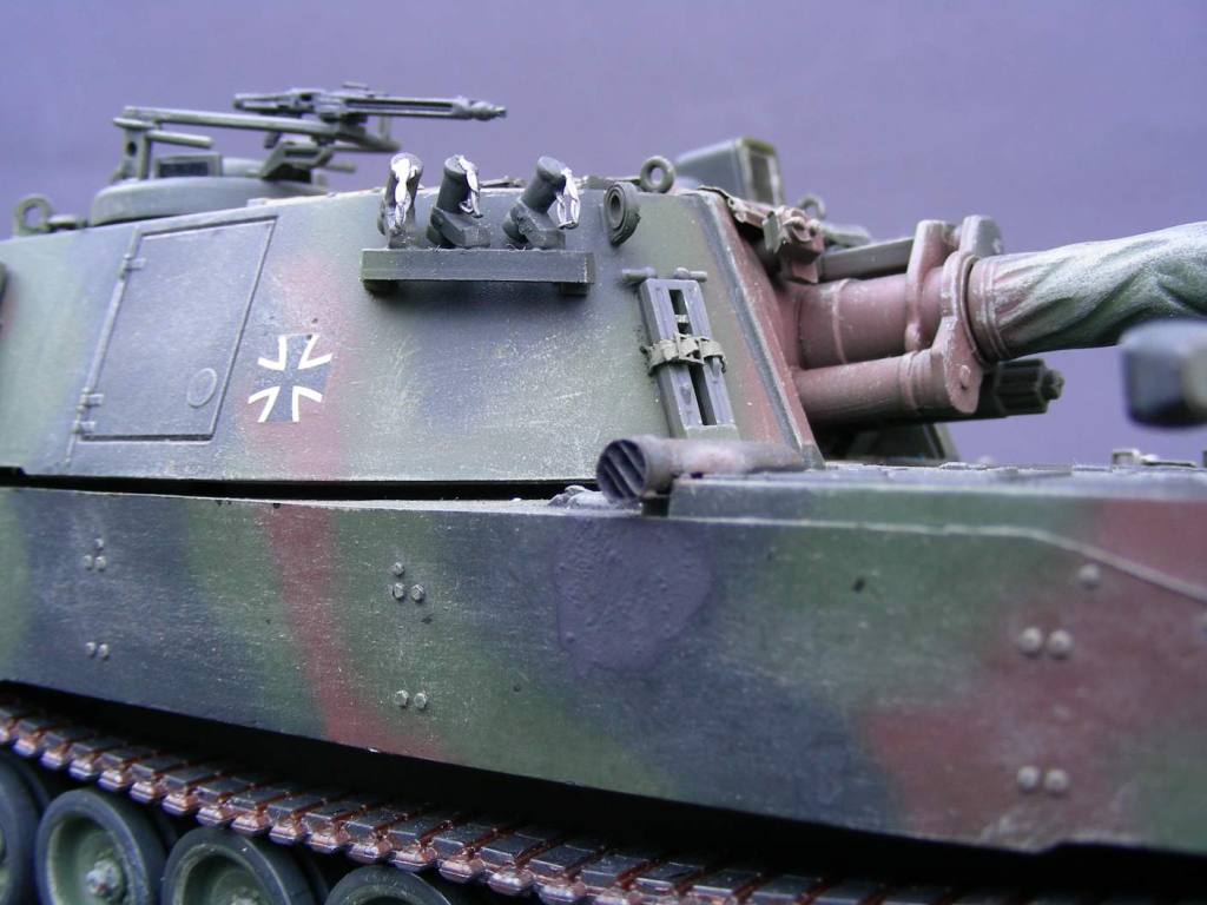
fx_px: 1534
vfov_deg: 32.9
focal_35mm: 44
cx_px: 604
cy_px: 452
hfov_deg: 42.9
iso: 50
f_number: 3.5
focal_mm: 7.4
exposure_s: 1/6.6
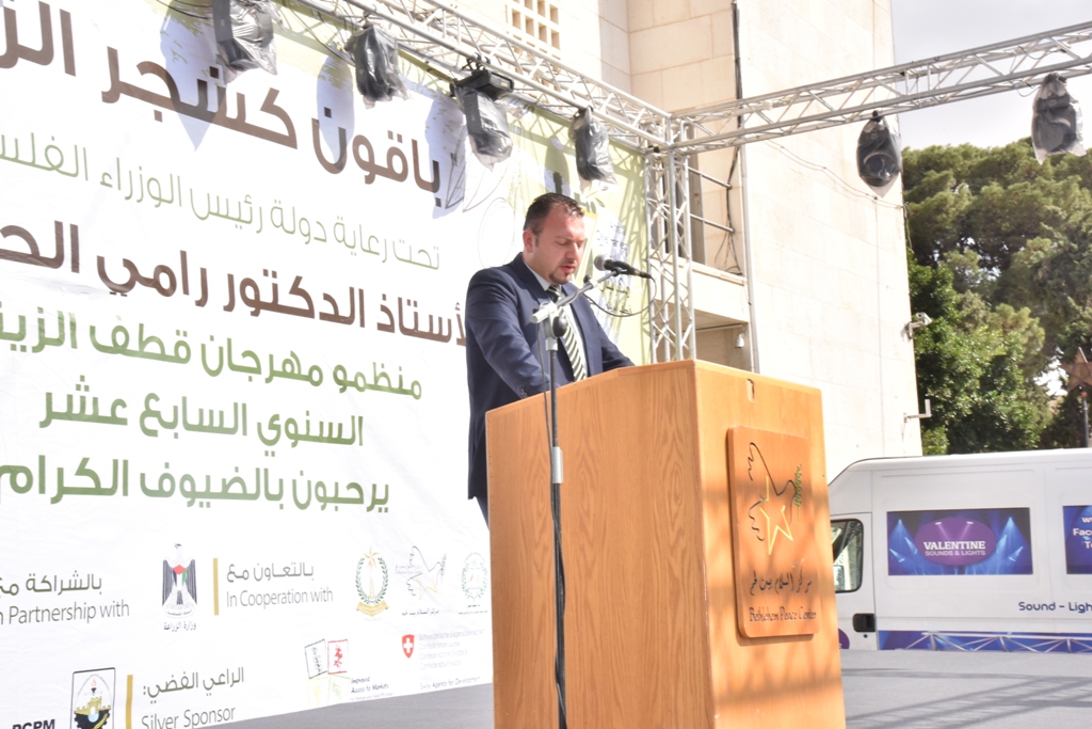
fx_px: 1577
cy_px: 364
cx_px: 546
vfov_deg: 26.0
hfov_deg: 38.2
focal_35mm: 52
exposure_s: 1/250
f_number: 22
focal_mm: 52
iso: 1600
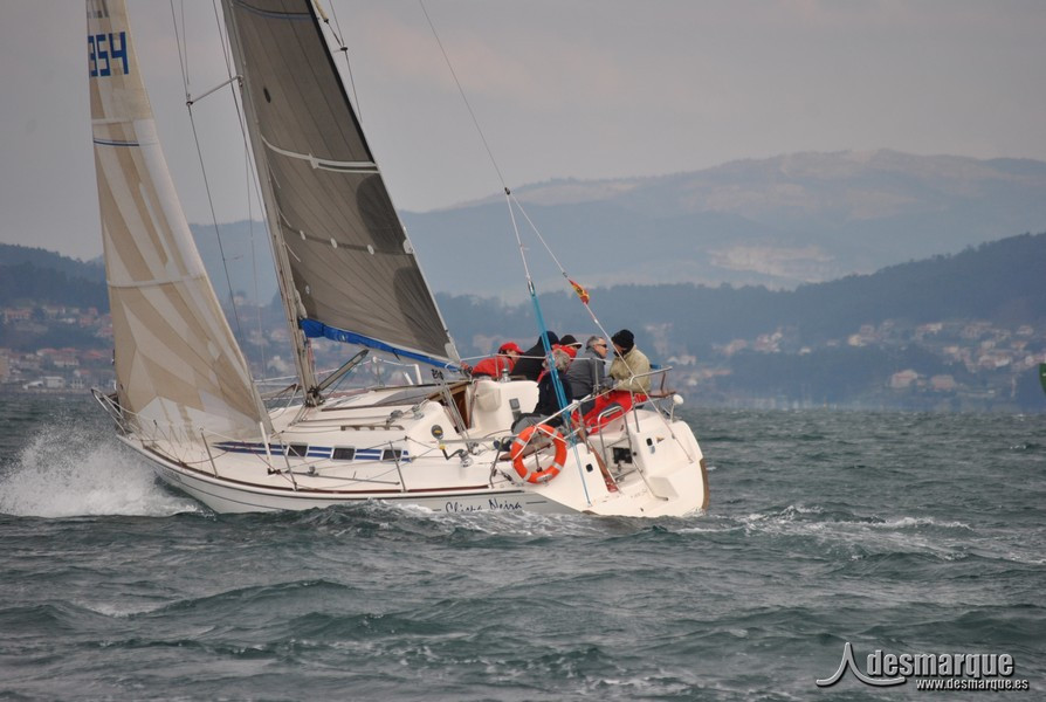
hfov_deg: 7.6
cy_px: 351
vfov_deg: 5.1
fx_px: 7861
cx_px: 523
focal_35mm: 270
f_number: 5.6
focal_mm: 180
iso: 200
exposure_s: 1/800
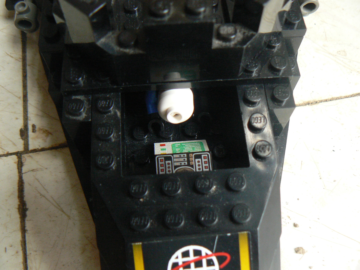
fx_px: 374
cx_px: 180
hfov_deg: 51.4
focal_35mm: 36
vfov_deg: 39.7
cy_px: 135
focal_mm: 6
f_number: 2.8
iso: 200
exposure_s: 1/20
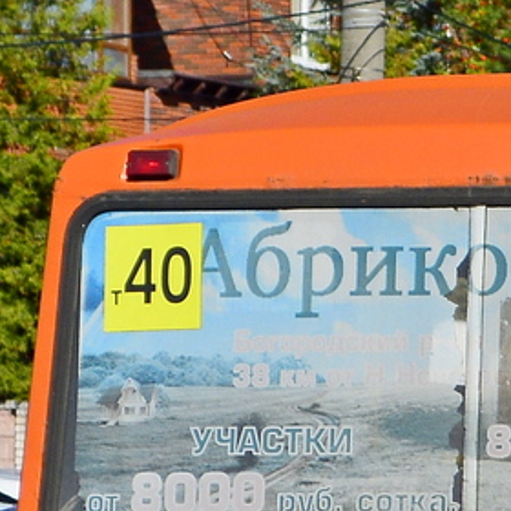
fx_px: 4376
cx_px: 735
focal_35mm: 262
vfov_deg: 6.6
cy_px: 610
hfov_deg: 6.6
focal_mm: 48
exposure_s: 1/1600
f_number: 5.6
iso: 200
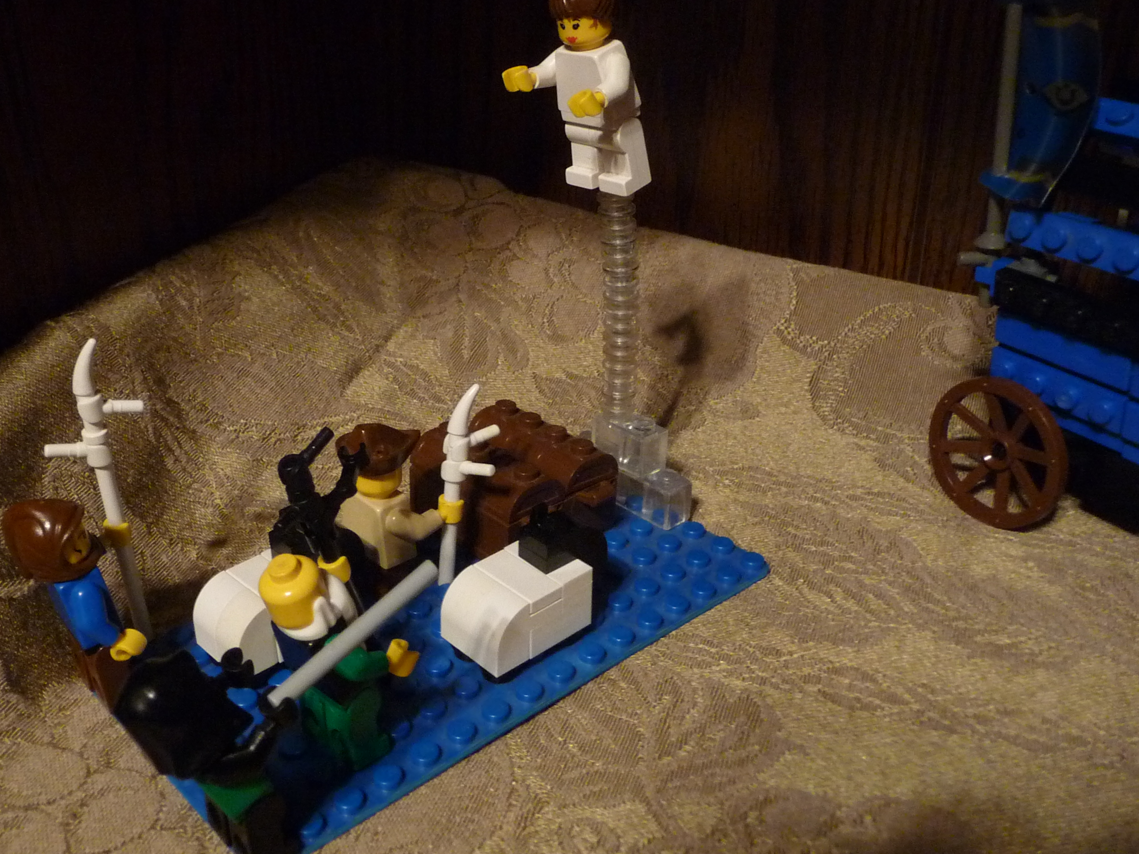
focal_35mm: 38
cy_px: 360
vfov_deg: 37.6
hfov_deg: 48.5
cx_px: 425
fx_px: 1250
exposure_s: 1/4
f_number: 3.3
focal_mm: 4.7
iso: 400
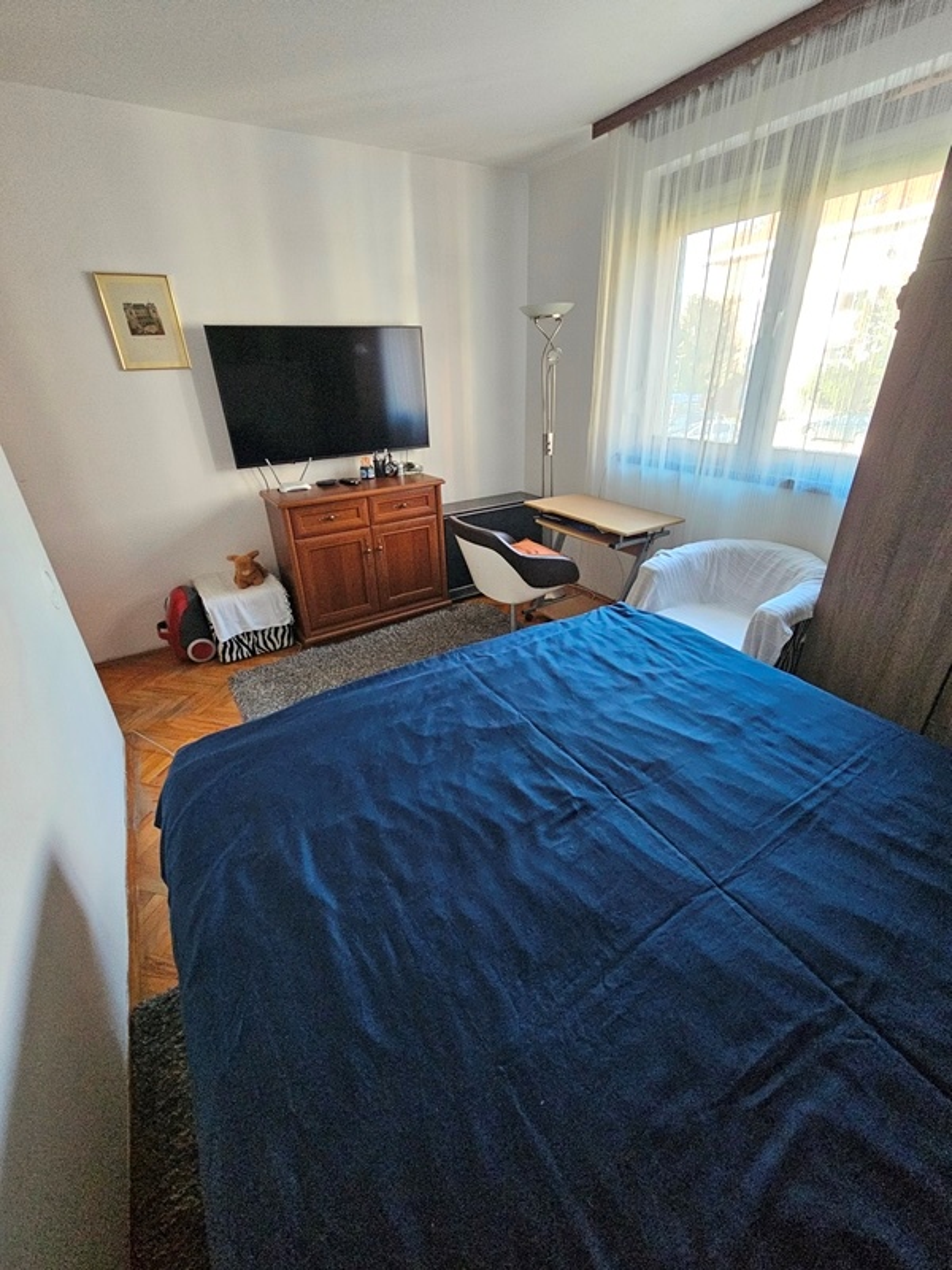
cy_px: 635
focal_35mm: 13
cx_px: 476
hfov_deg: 89.9
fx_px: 477
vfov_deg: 106.2
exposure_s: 1/100
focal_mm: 2.2
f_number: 2.2
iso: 640
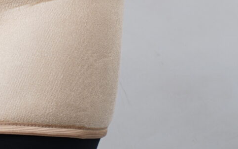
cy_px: -301
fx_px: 2978
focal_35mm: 459
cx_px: -64
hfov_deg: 4.6
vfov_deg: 2.8
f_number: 13
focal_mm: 85
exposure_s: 1/160
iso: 50
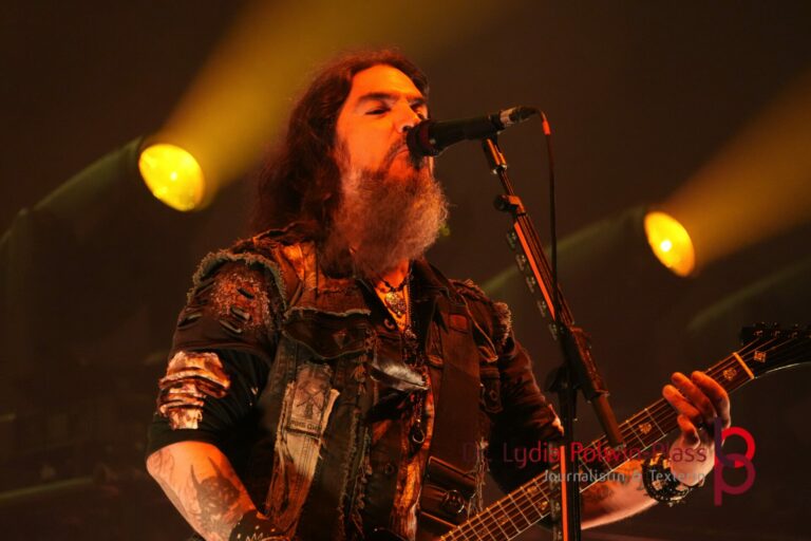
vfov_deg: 4.2
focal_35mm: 327
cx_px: 406
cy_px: 270
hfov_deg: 6.3
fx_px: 7366
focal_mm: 218
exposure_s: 1/160
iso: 6400
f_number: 6.3
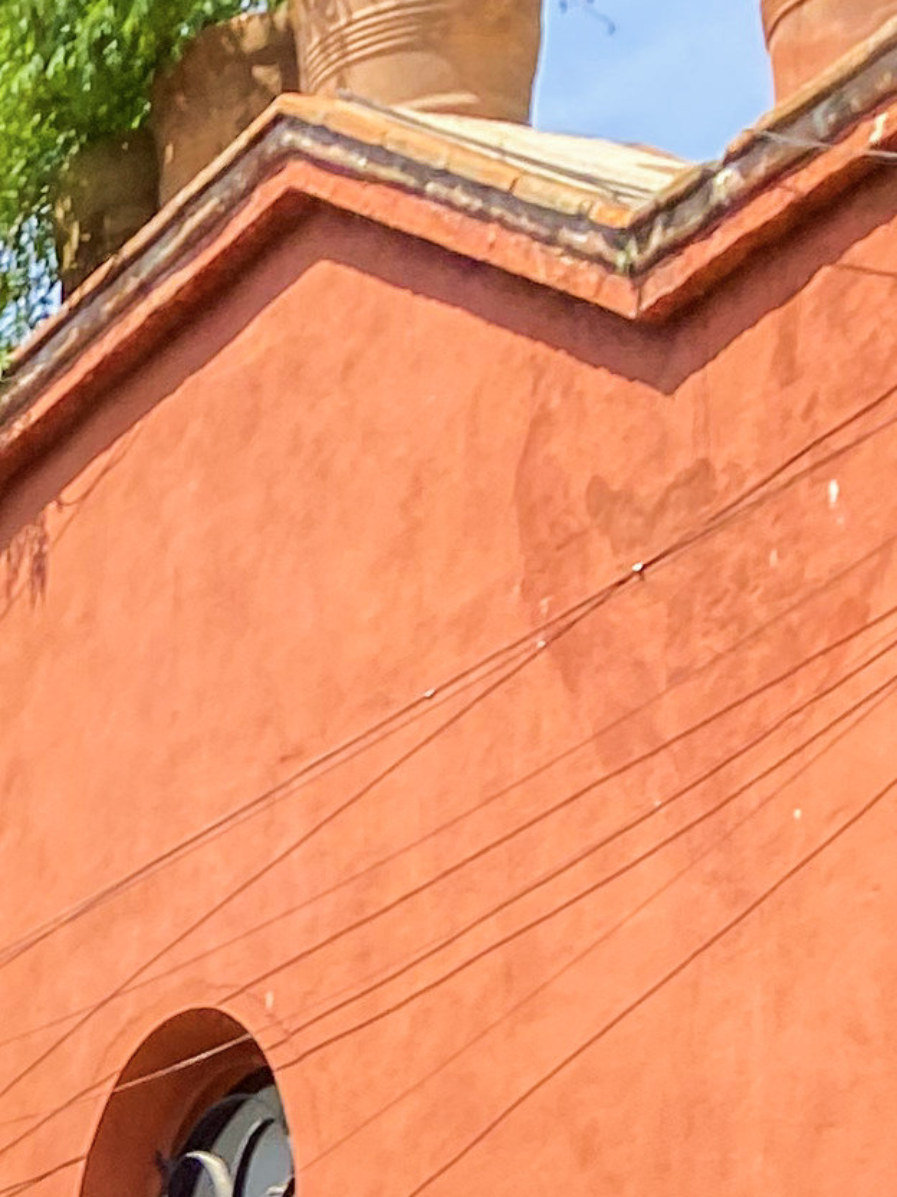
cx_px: -1024
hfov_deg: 10.6
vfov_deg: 12.7
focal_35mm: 126
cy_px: 2735
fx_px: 4353
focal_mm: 4.25
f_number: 1.8
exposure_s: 1/1447
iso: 32
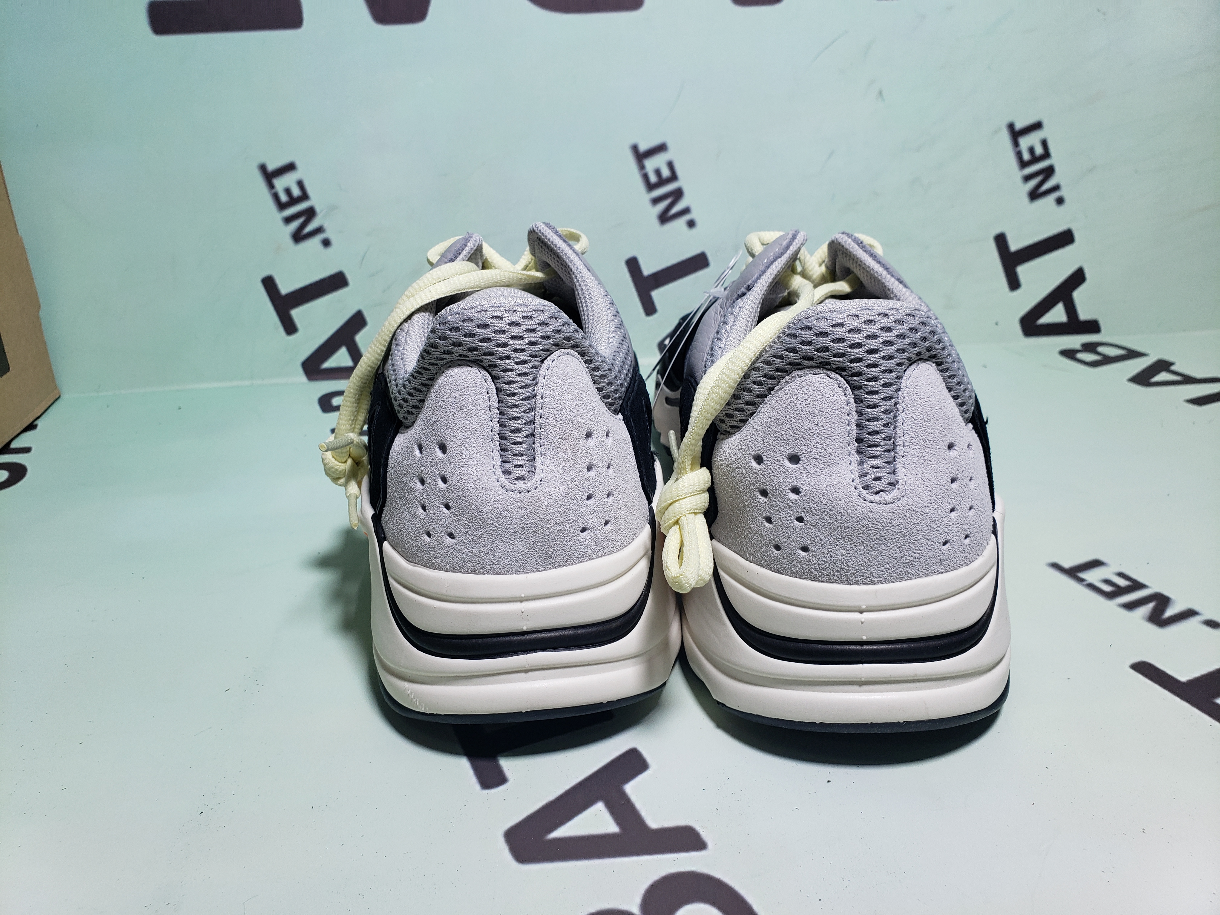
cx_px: 610
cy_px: 458
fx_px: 916
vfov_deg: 53.1
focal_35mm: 26
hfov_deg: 67.3
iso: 50
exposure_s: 1/165
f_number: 2.4
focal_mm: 4.3
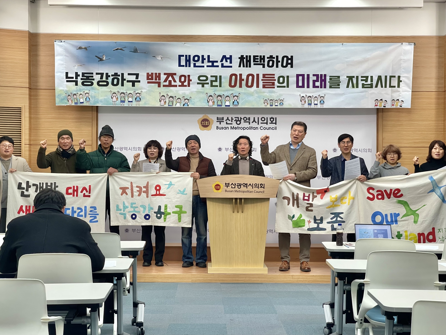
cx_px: 223
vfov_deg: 22.9
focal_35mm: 64
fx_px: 825
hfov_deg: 30.3
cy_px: 168
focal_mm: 7.5
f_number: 2.2
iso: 125
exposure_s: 1/120
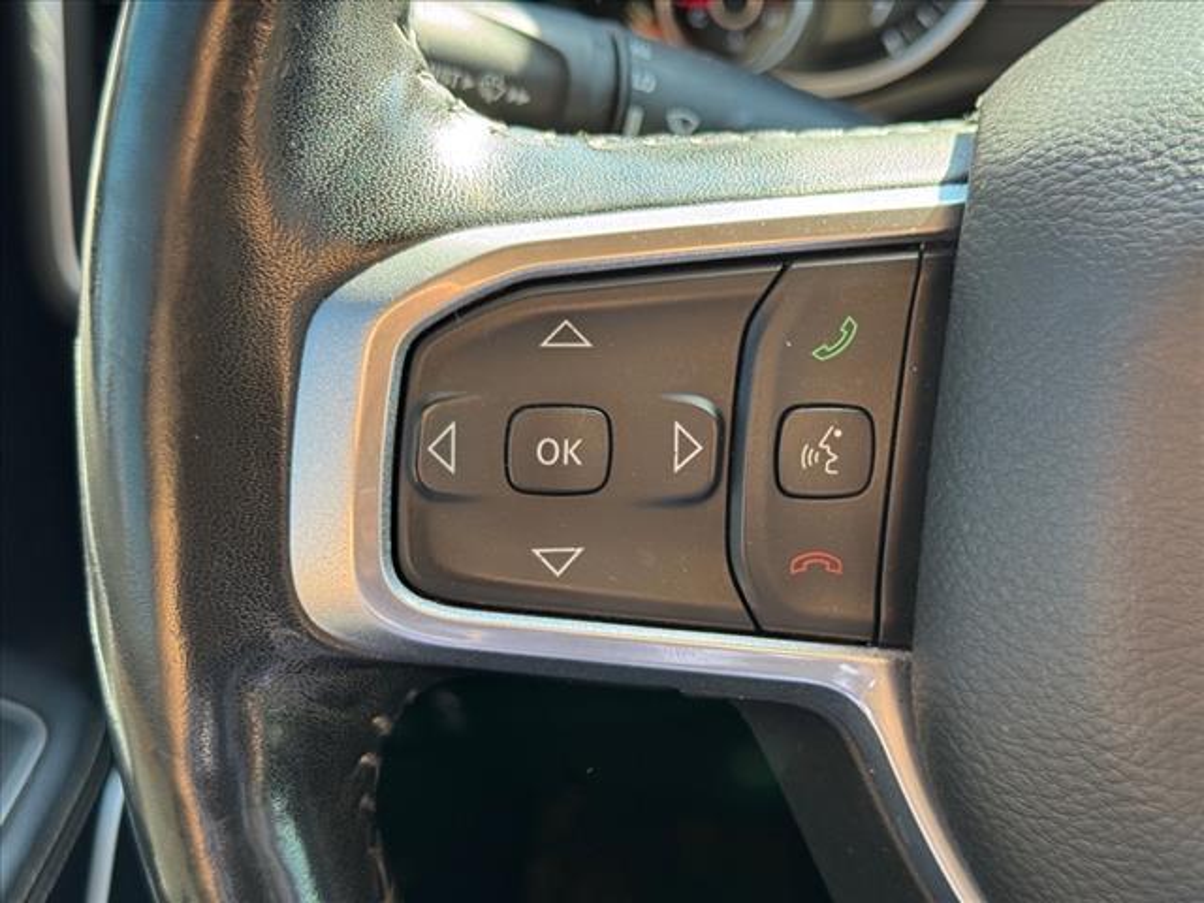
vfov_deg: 30.3
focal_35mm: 48
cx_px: 602
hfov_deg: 39.7
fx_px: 1670
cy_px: 452
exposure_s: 1/90
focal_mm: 6.76
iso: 100
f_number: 1.78
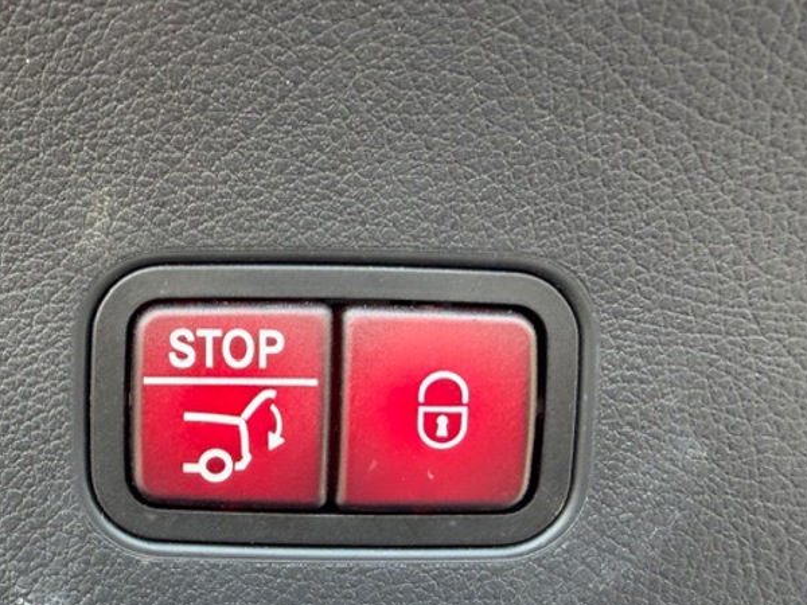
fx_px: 746
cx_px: 299
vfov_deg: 44.0
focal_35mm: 32
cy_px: 360
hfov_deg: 56.1
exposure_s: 1/121
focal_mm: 2.22
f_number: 2.2
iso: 160
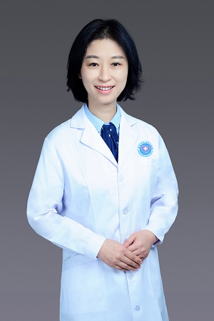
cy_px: 160
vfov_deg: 39.6
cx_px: 107
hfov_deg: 27.0
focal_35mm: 50
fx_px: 446
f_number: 10
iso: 200
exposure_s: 1/160
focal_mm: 50
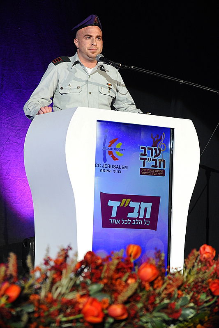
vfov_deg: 23.6
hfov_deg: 15.9
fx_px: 785
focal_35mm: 86
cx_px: 110
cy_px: 164
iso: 1600
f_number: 4.5
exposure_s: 1/250
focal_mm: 86
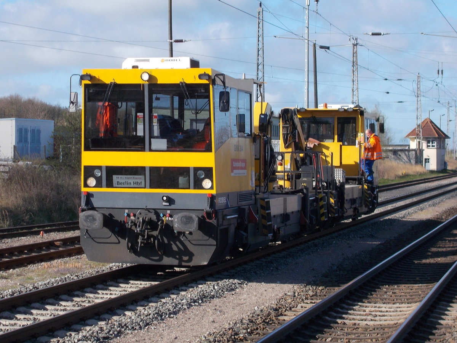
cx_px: 228
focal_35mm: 76
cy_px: 172
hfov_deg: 25.7
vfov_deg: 19.4
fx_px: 1003
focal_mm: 13.5
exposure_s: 1/250
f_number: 5.8
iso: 80
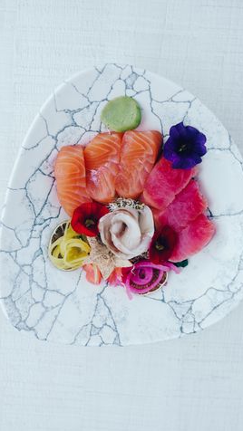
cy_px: 216
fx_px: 424
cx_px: 130
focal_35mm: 37
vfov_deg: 54.0
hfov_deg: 32.0
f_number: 4
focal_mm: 35
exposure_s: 1/800
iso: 500
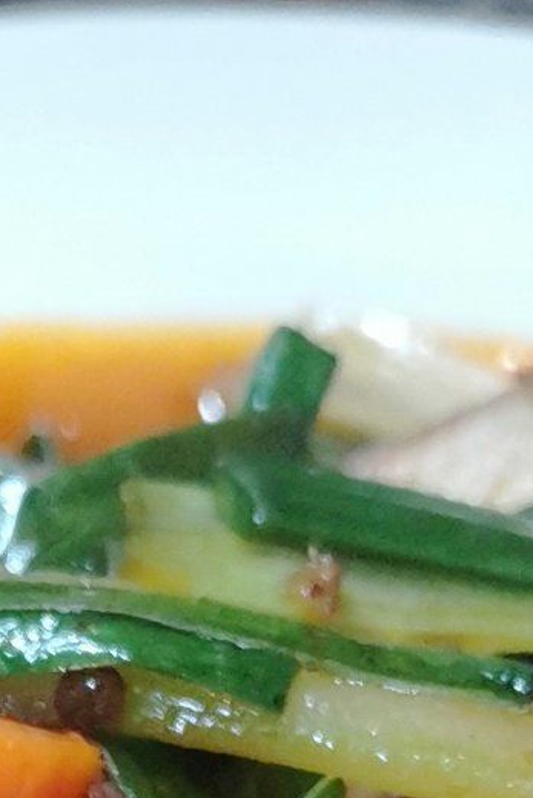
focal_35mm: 142
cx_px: 170
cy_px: 1278
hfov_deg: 9.7
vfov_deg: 13.4
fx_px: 3151
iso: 640
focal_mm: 4.75
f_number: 1.8
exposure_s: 1/33.3
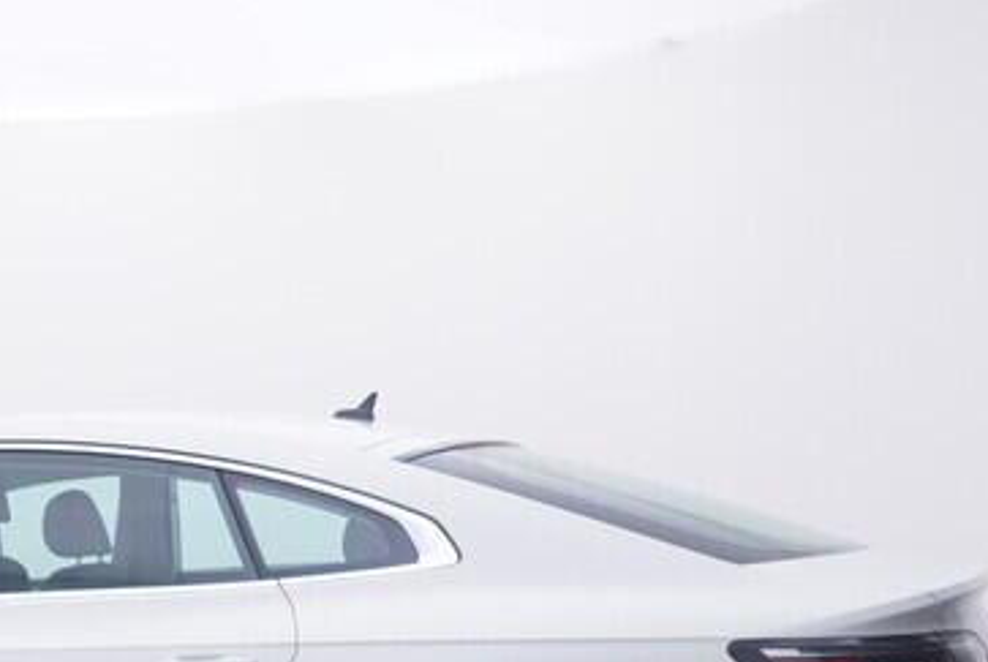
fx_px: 1742
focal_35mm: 63
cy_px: 711
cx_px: -3
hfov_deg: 29.5
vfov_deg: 20.6
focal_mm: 15
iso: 200
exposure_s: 1/80
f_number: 5
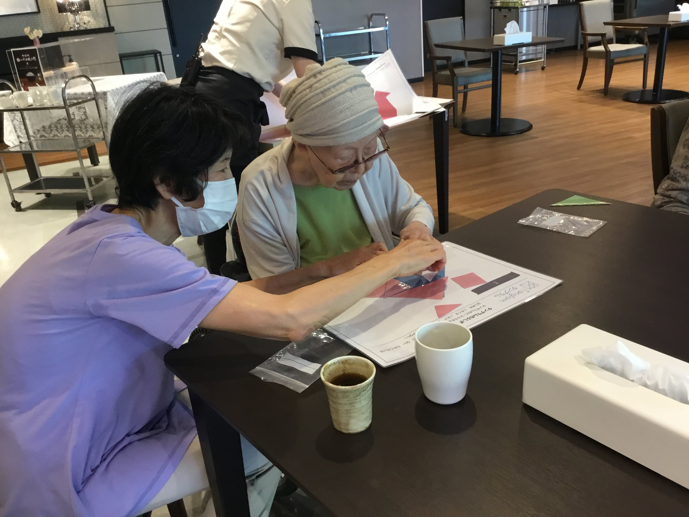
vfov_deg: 45.4
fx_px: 617
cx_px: 344
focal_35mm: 31
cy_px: 258
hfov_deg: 58.4
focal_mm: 3.3
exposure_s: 1/30
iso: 100
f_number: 2.4
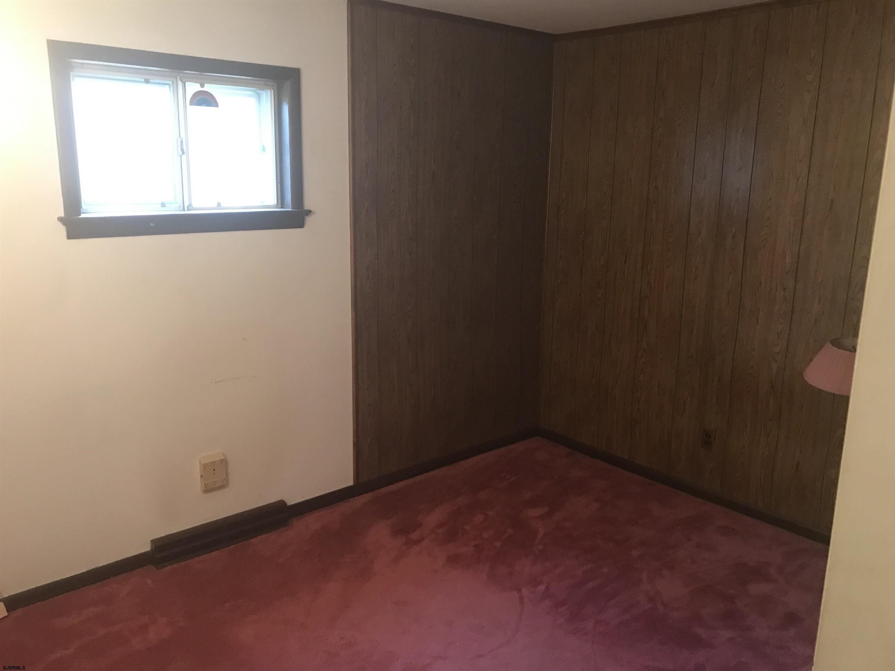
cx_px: 448
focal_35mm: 28
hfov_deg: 63.4
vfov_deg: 49.7
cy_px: 336
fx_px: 724
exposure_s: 1/12
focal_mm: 3.99
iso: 100
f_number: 1.8
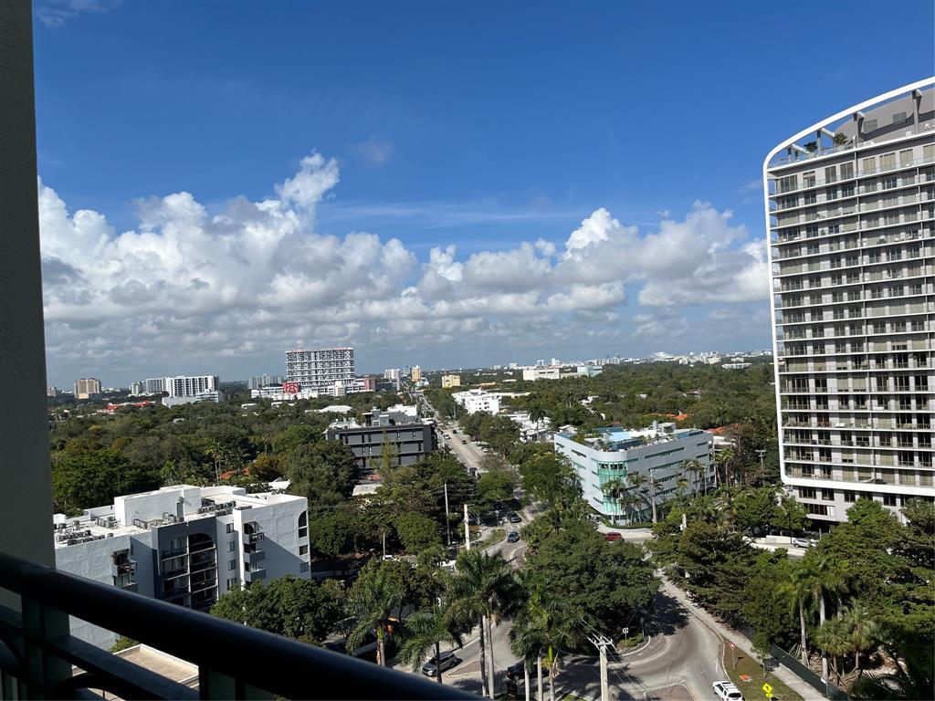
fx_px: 702
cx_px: 468
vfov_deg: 53.1
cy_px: 350
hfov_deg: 67.3
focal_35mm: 26
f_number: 1.6
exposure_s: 1/6494
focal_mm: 5.1
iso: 50
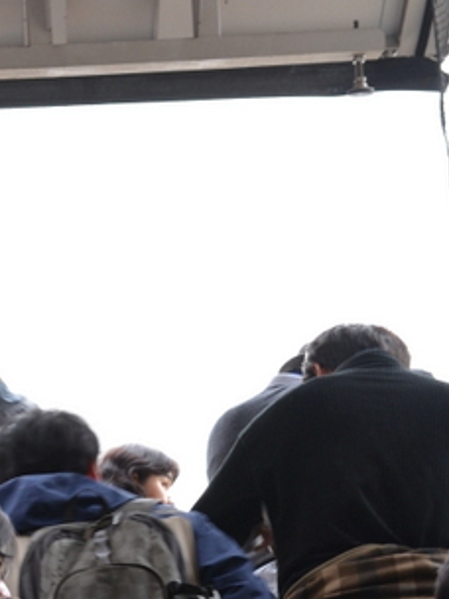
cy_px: 806
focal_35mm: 133
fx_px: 2300
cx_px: 99
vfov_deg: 14.2
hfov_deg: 11.1
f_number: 5.6
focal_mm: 35
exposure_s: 1/40
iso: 400
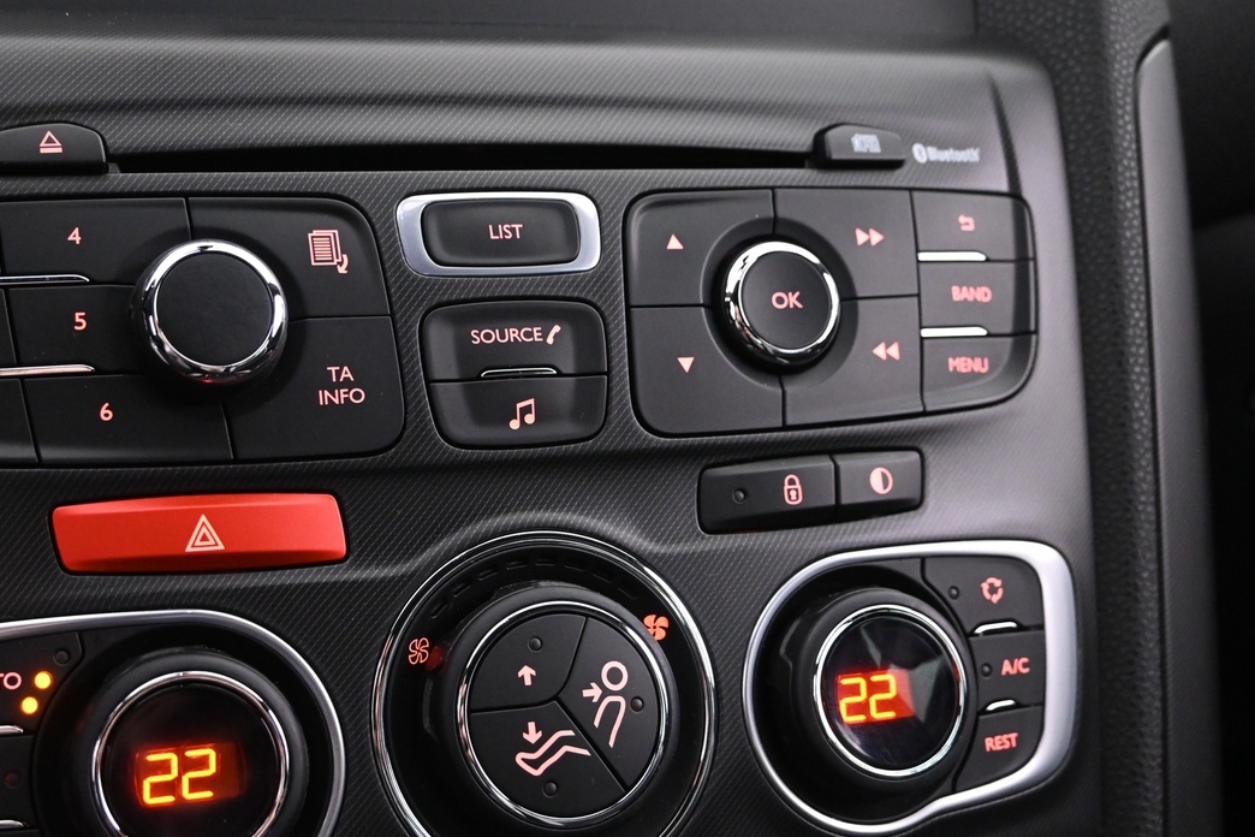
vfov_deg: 29.5
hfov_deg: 42.8
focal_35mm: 45
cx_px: 447
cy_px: 517
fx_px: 1582
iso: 2500
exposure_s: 1/20
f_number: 3.8
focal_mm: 19.5
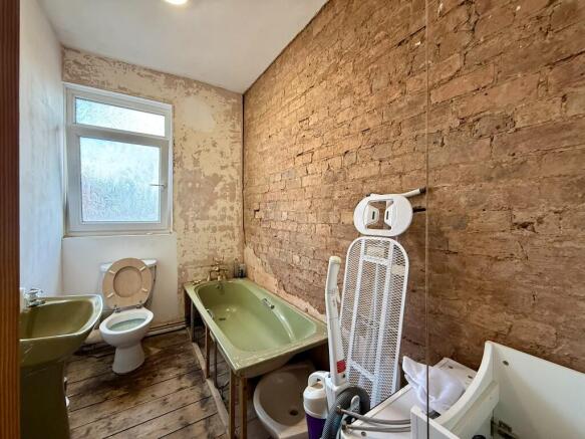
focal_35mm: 14
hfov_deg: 102.1
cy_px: 220
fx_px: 237
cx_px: 292
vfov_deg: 85.7
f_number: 2.2
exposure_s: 1/99
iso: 160
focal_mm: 2.22
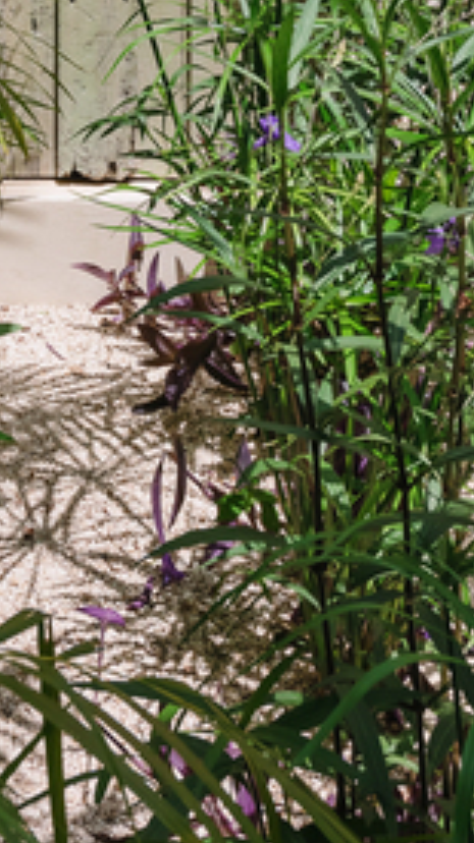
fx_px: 2036
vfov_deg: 19.8
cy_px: -473
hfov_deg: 13.2
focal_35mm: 91
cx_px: 93
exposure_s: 1/500
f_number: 10
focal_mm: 24
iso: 200
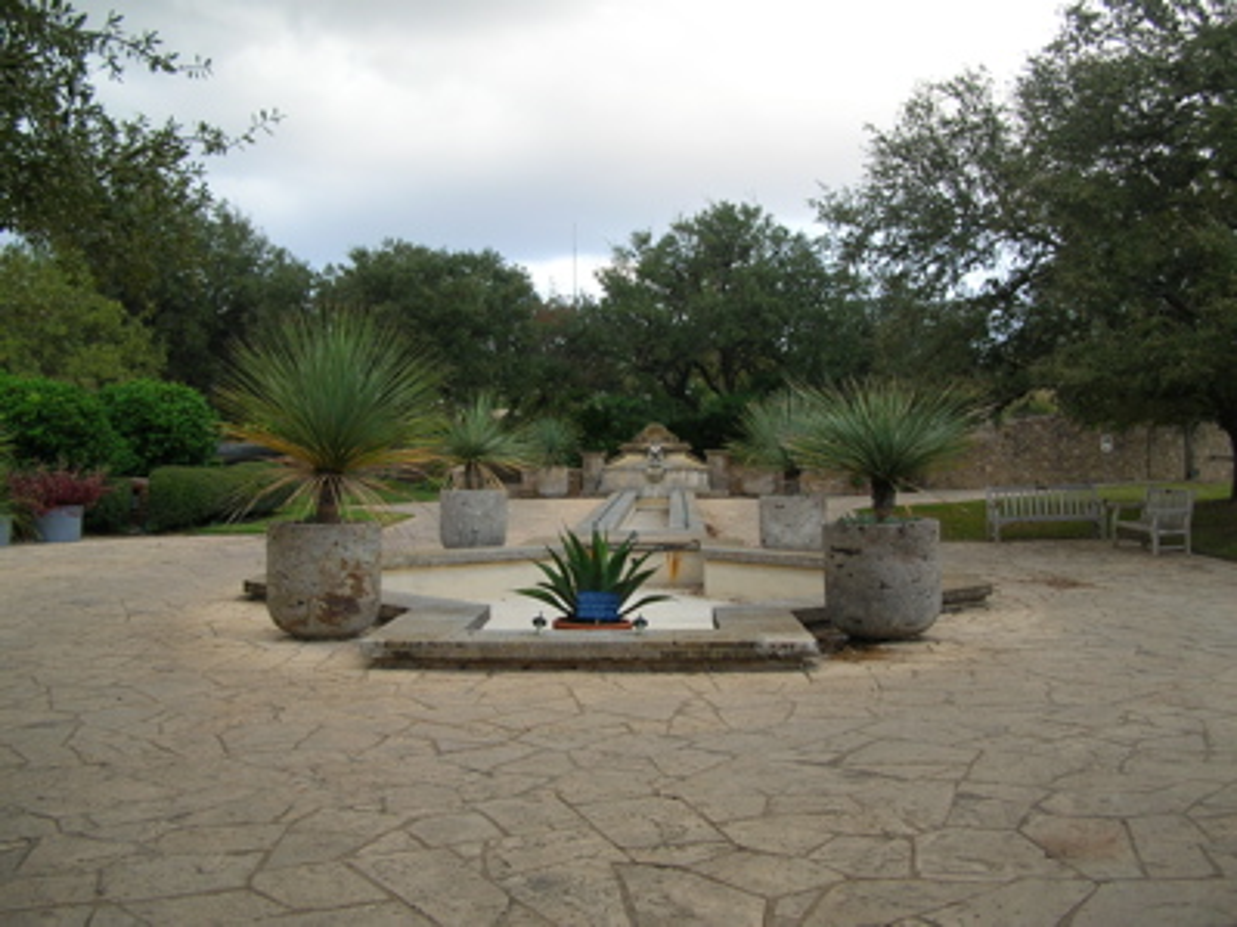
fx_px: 1286
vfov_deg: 39.6
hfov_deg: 51.4
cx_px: 618
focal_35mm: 36
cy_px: 464
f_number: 2.7
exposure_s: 1/42.4
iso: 50
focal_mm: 6
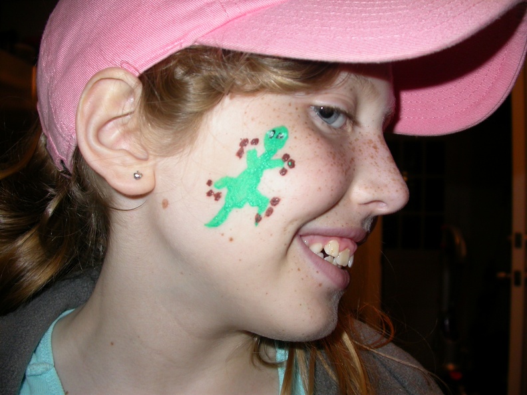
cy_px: 198
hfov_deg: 49.0
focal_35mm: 38
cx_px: 264
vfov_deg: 37.7
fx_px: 579
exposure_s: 1/60
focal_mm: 7.85
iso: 100
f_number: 2.6
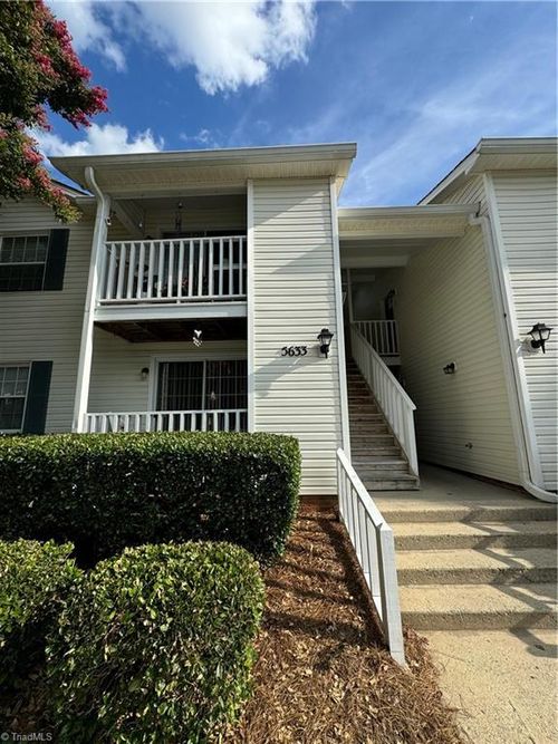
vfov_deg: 102.1
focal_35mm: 14
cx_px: 279
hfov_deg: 85.7
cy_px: 372
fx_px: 301
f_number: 2.2
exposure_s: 1/1449
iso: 50
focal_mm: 2.22
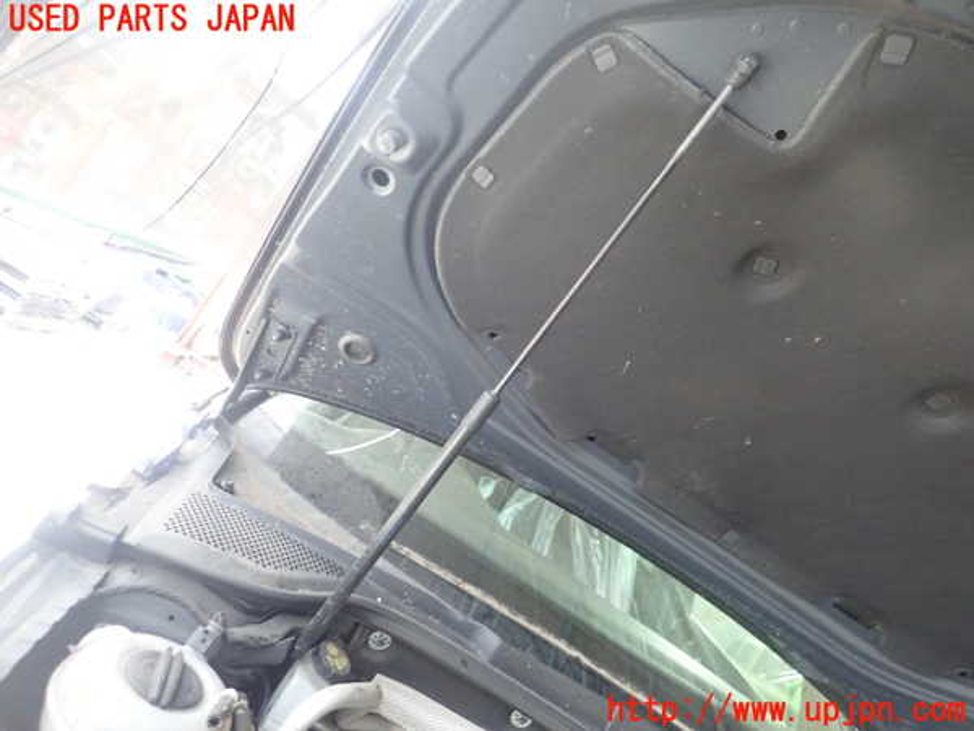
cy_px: 366
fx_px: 703
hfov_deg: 69.4
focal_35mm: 25
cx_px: 487
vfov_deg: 54.9
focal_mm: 4.5
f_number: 2
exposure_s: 1/25
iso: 800
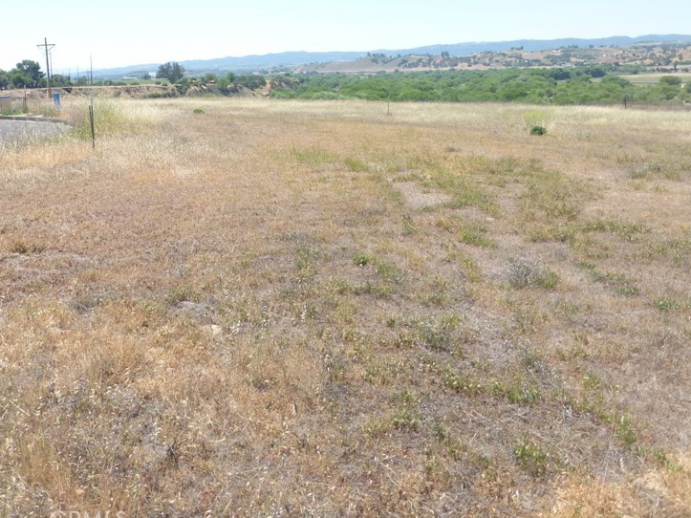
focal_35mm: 34
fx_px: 679
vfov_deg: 41.2
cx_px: 226
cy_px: 166
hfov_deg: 52.8
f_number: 4
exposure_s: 1/500
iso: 100
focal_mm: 4.3
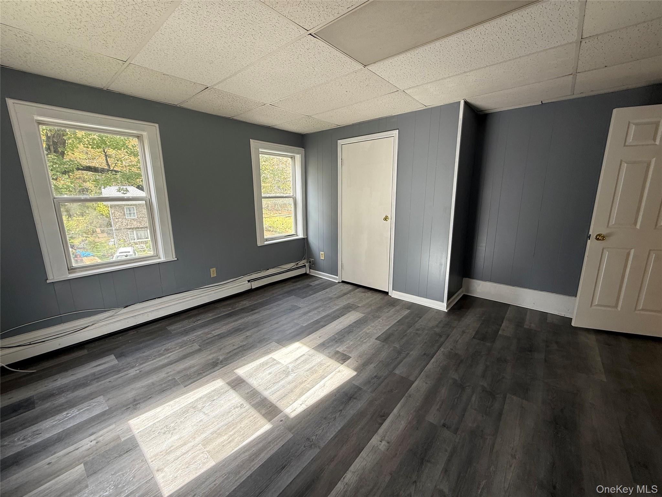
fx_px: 268
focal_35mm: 14
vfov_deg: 85.7
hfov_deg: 102.1
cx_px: 331
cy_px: 248
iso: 64
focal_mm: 2.22
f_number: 2.2
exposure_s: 1/103
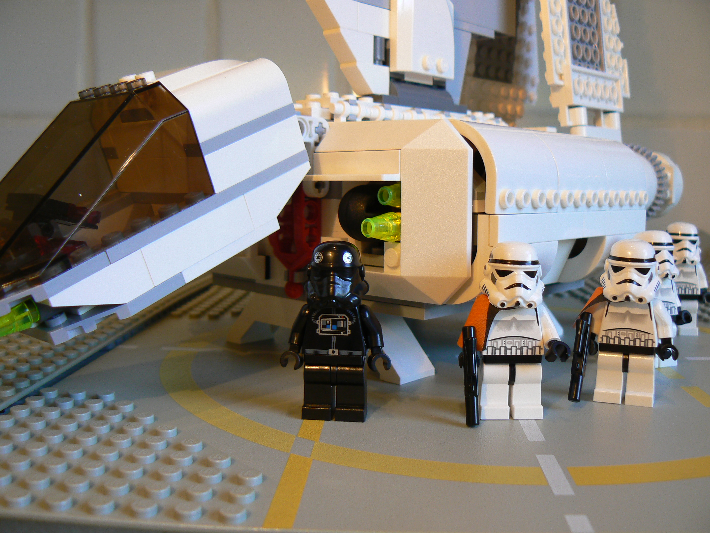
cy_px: 266
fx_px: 738
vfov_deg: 39.7
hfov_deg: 51.4
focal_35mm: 36
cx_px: 355
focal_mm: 6
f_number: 3.2
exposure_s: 1/50
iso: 100
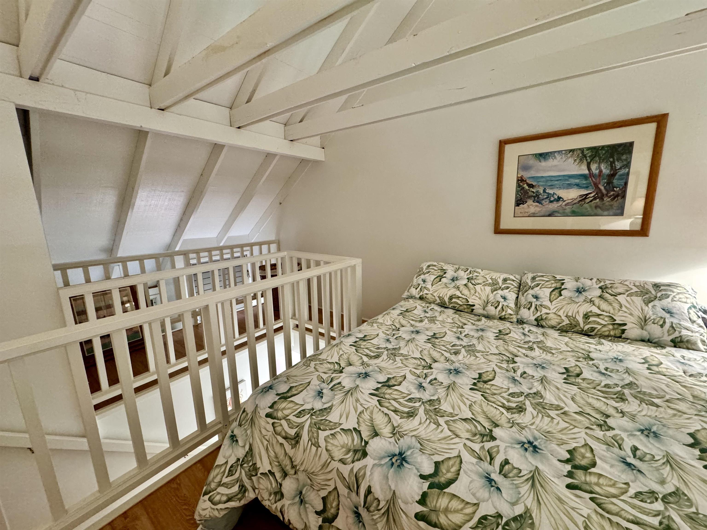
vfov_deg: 85.7
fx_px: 286
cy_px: 265
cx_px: 354
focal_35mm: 14
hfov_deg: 102.1
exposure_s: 1/60
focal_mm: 2.22
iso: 500
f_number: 2.2
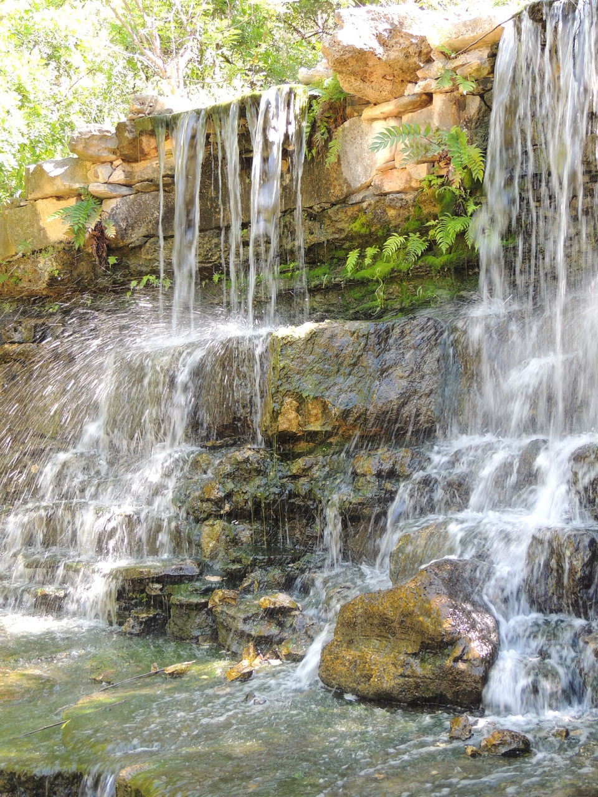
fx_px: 1152
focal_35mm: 50
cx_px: 299
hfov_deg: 29.1
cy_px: 398
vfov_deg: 38.2
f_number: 3.6
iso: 140
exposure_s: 1/50
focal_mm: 8.9
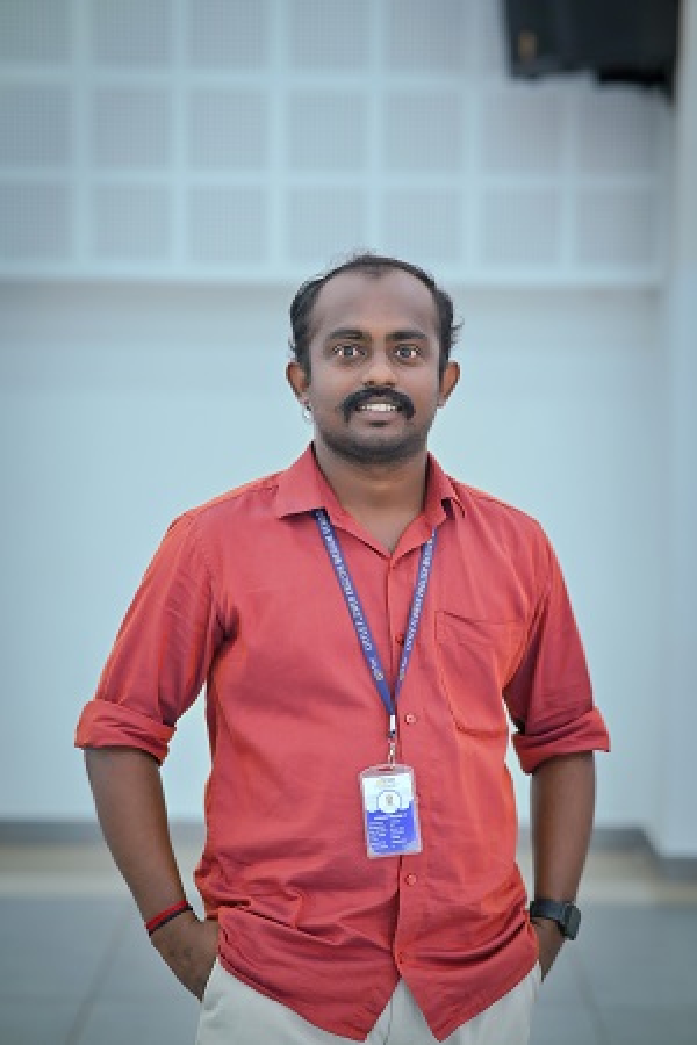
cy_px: 522
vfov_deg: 23.9
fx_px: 2468
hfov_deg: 16.1
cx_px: 348
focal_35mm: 85
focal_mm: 85
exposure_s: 1/100
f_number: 2.5
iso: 640
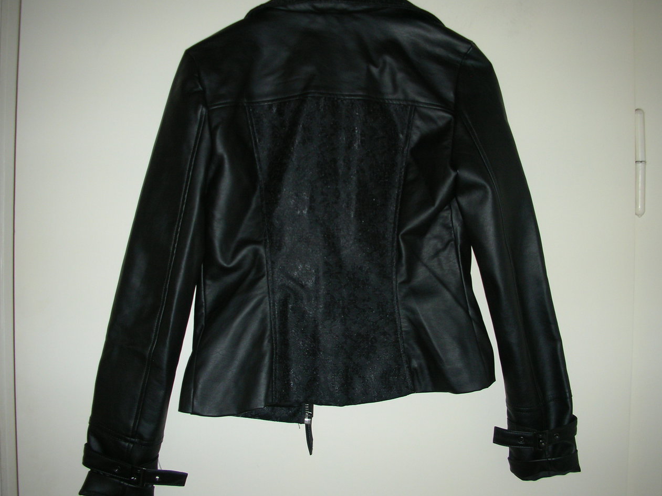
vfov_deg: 38.7
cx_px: 325
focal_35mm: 37
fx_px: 708
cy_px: 246
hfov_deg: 50.1
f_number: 3
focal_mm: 5.8
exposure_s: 1/60.1
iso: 50
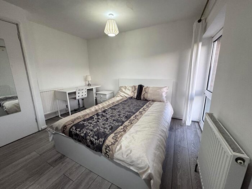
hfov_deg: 102.1
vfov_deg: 85.7
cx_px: 126
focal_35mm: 14
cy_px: 94
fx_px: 102
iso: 500
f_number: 2.2
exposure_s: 1/56
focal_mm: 2.22
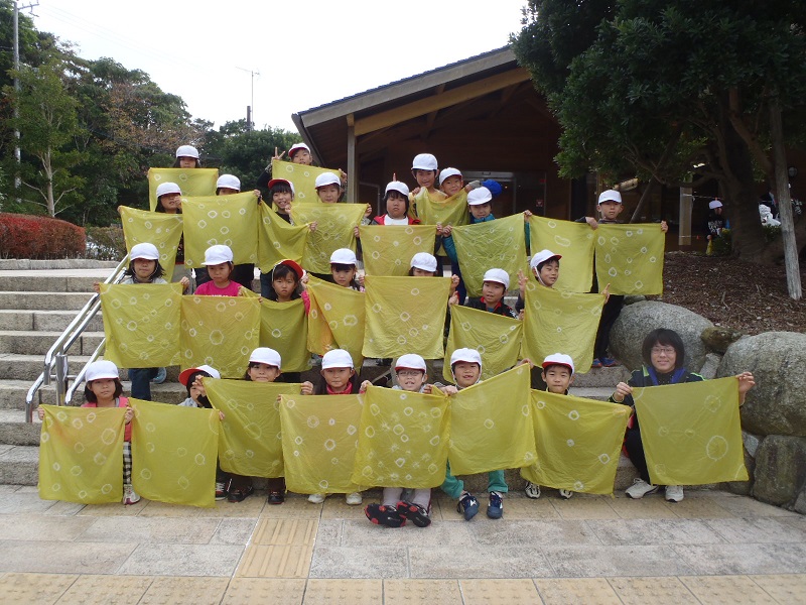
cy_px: 302
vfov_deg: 49.7
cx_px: 403
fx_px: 652
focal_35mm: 28
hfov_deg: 63.4
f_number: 3.9
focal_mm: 5
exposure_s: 1/250
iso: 80
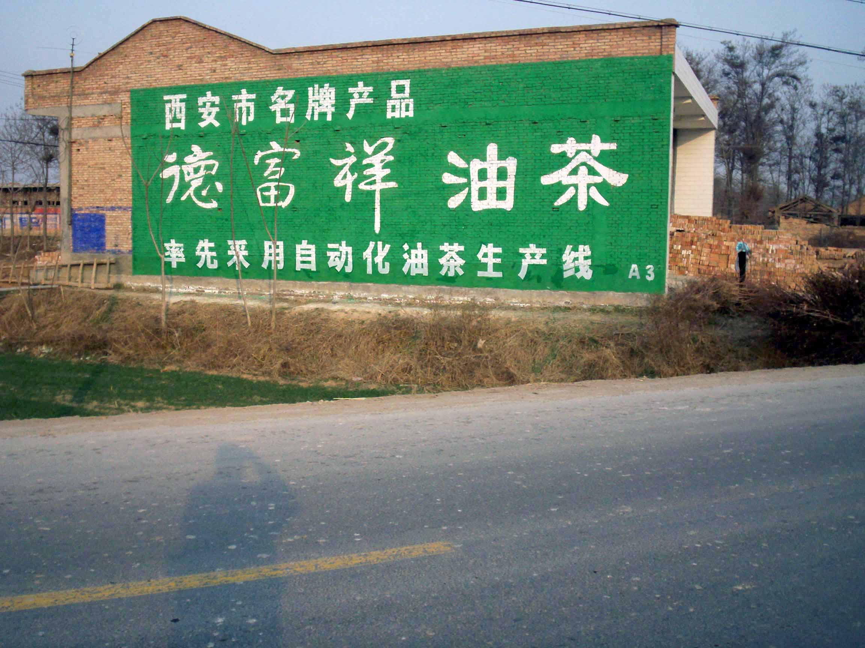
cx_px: 432
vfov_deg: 39.7
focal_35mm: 36
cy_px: 324
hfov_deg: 51.4
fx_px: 900
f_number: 4.5
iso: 100
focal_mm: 5.9
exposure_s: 1/428
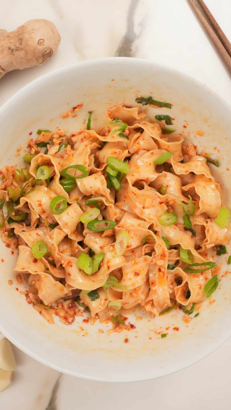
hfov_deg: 33.3
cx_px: 110
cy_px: 206
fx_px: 386
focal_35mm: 35
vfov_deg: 56.1
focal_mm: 33.4
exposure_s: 1/200
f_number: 9
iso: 5000
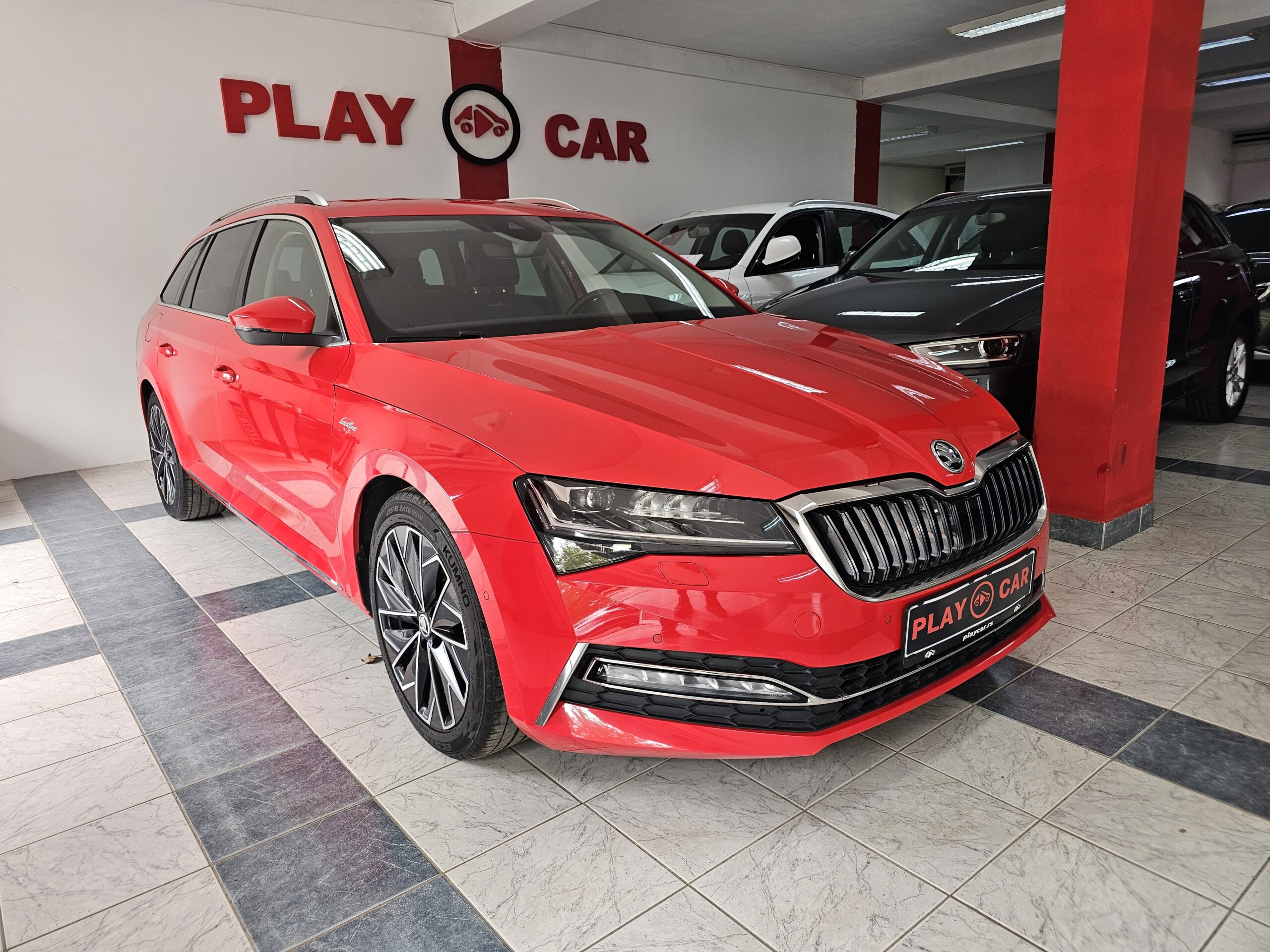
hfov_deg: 73.9
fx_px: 844
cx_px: 635
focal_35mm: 23
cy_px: 476
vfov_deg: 58.9
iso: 100
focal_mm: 6.3
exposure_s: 1/100
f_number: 1.7
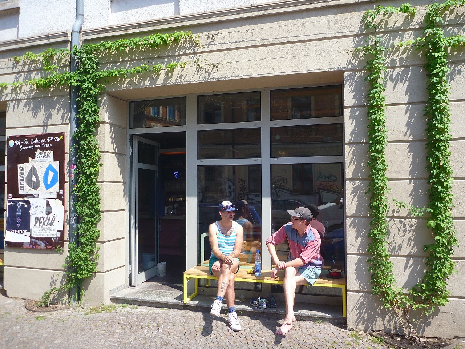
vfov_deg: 49.7
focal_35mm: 28
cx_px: 232
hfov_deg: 63.4
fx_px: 376
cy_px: 174
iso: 80
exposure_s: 1/400
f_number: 3.3
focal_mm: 4.9
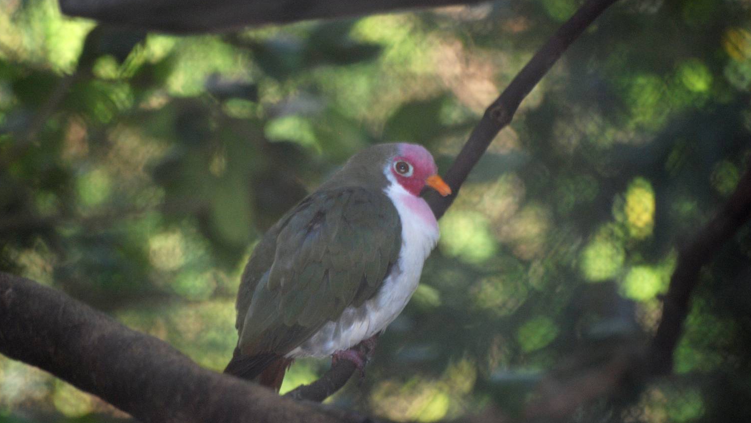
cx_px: 367
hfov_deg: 4.3
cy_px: 263
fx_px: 9959
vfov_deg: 2.4
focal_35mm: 500
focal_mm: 300
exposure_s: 1/60
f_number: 5.6
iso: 400
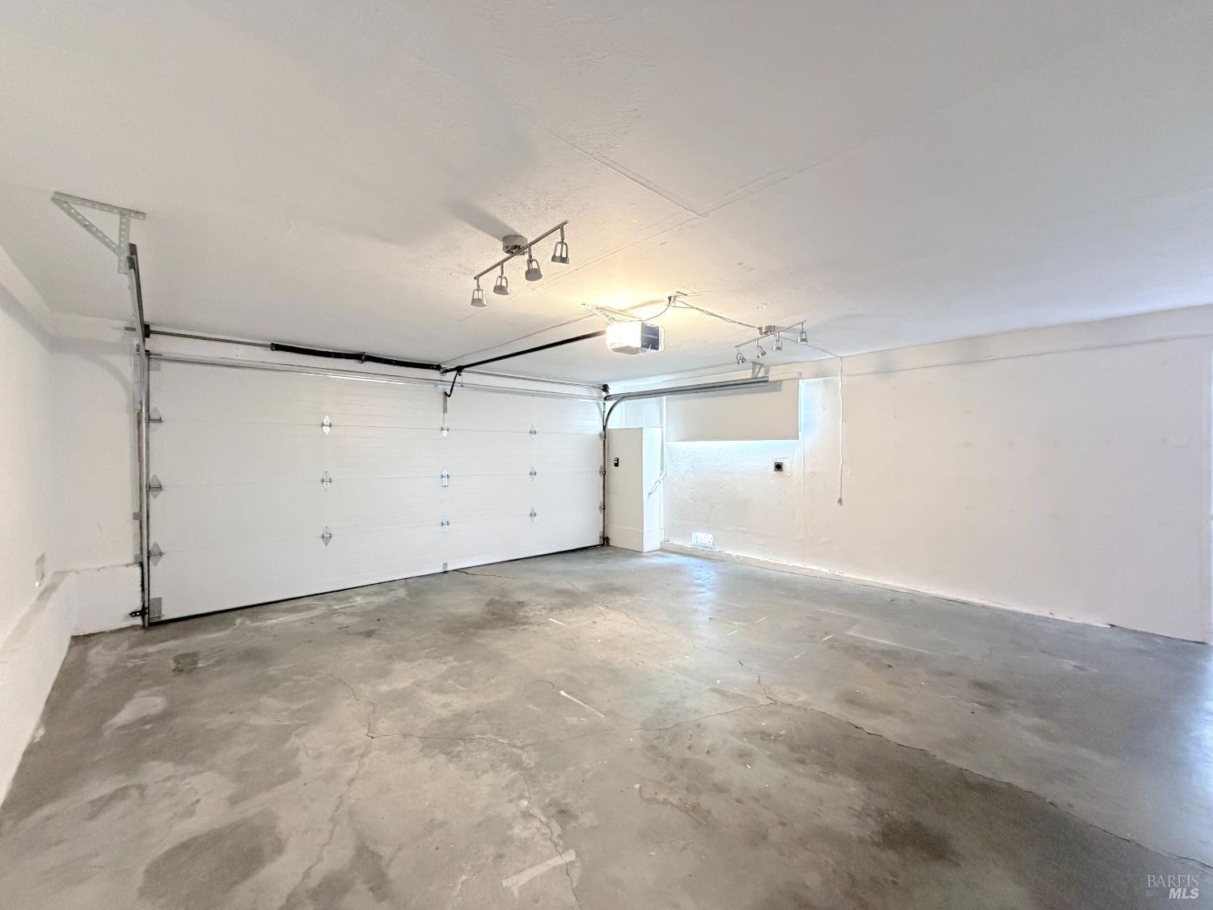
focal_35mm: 14
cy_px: 455
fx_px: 491
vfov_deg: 85.7
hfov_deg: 102.1
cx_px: 606
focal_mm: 2.22
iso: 640
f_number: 2.2
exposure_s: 1/60
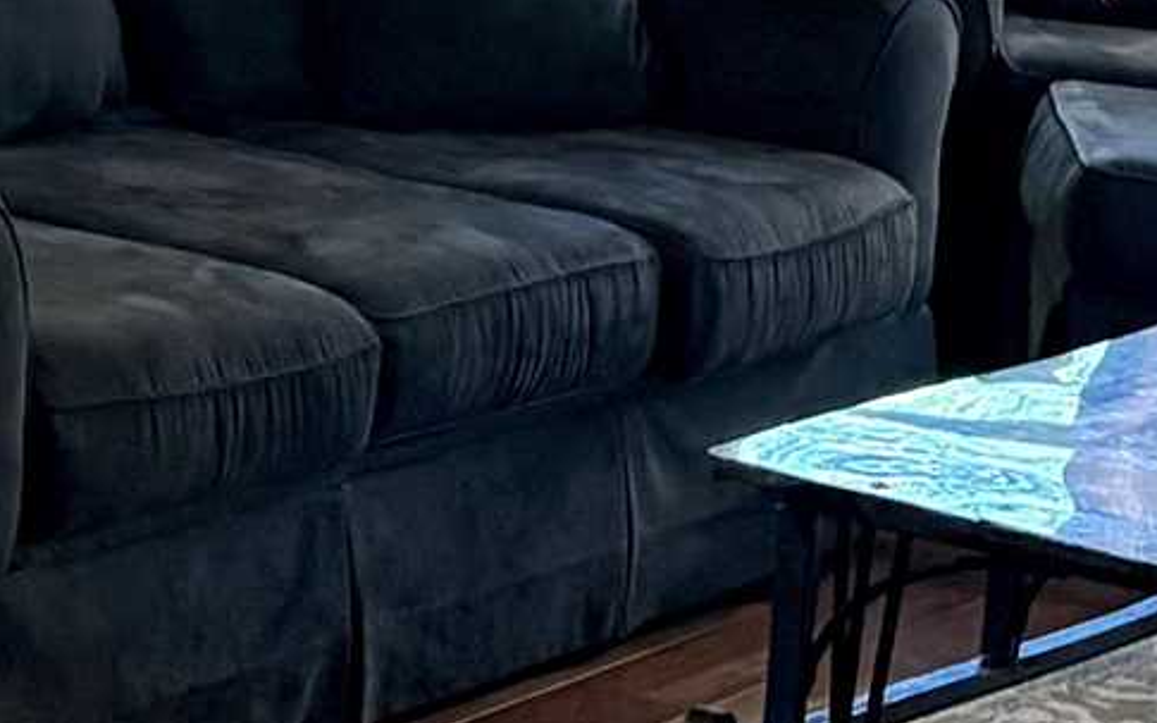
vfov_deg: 7.7
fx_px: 5076
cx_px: -1567
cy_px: -826
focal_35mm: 161
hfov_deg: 11.1
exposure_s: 1/60
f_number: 1.78
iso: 400
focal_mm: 6.76
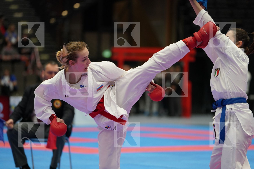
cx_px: 127
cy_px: 84
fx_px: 1199
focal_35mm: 170
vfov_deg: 8.1
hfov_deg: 12.1
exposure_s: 1/1000
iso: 2500
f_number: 2.8
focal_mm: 170
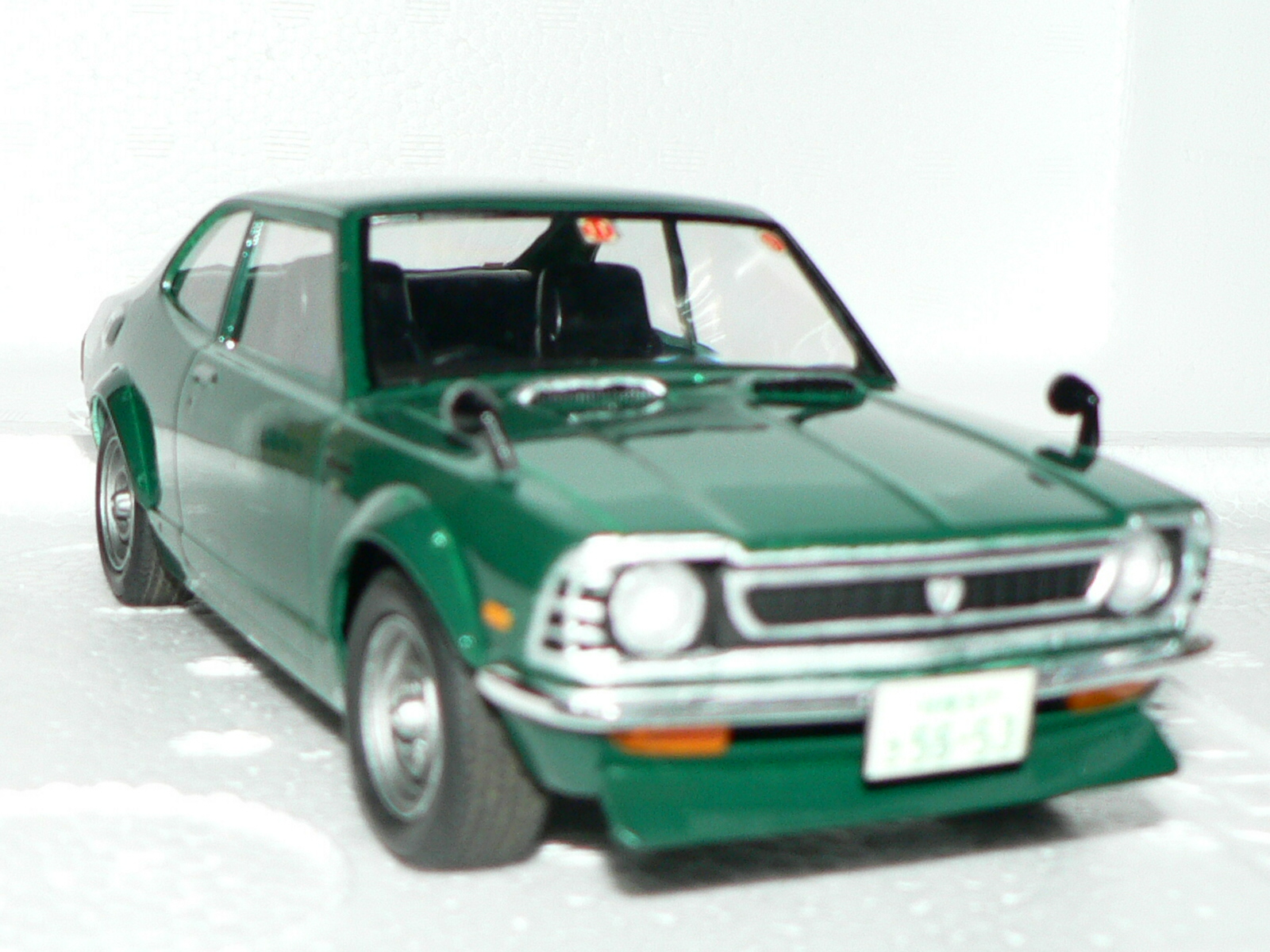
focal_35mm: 36
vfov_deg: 39.7
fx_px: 1321
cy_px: 476
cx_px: 635
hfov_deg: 51.4
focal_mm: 6
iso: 100
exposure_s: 1/60
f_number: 2.8
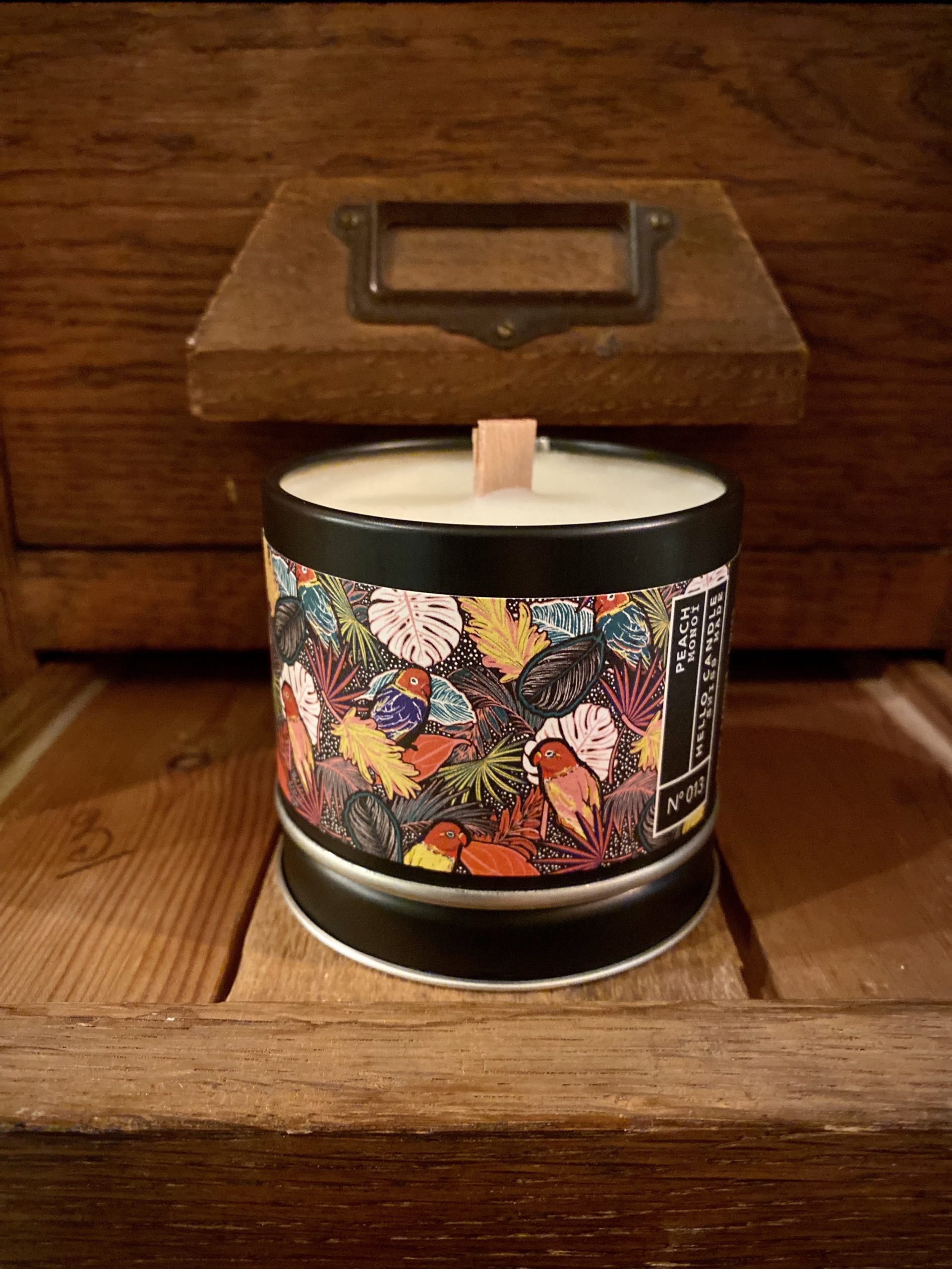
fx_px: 953
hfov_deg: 53.1
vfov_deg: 67.3
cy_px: 634
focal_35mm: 26
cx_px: 476
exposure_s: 1/33
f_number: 1.8
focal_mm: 4.25
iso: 500
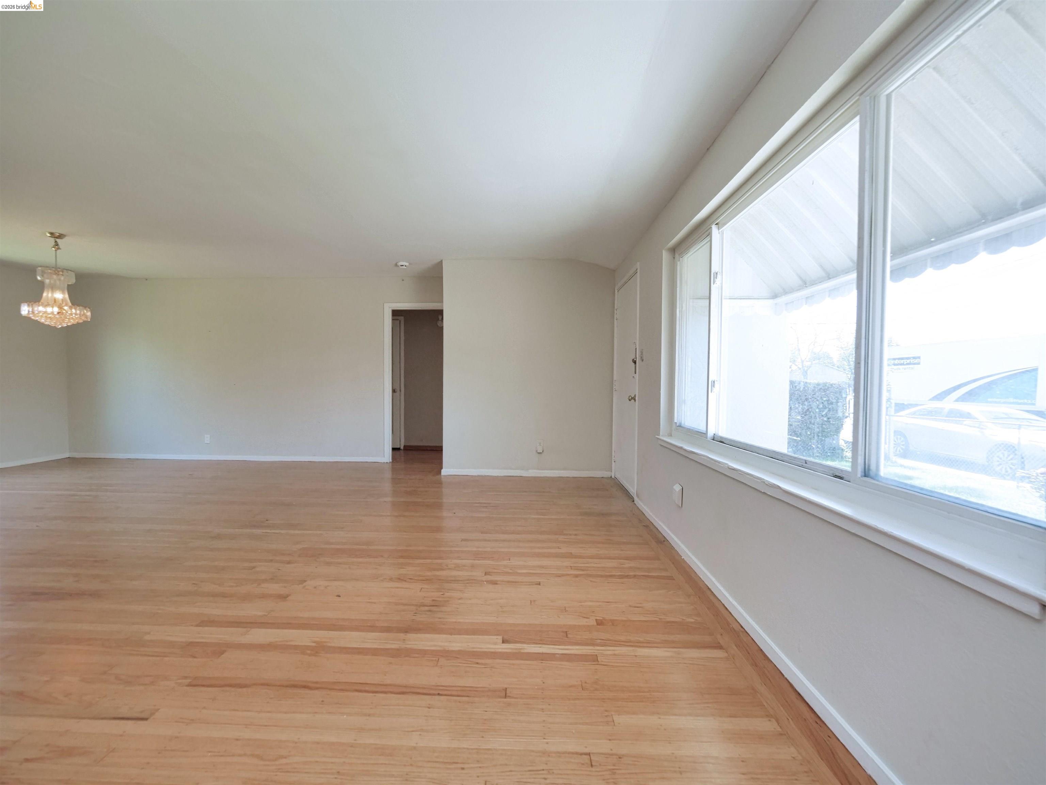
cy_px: 392
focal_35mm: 14
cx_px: 523
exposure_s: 1/160
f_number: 4.5
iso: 800
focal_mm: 7
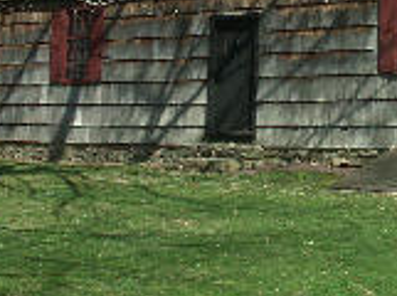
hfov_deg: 20.9
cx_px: 324
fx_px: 1064
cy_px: -20
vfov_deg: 15.5
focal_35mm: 93
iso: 100
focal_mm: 7.38
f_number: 7.1
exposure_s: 1/500
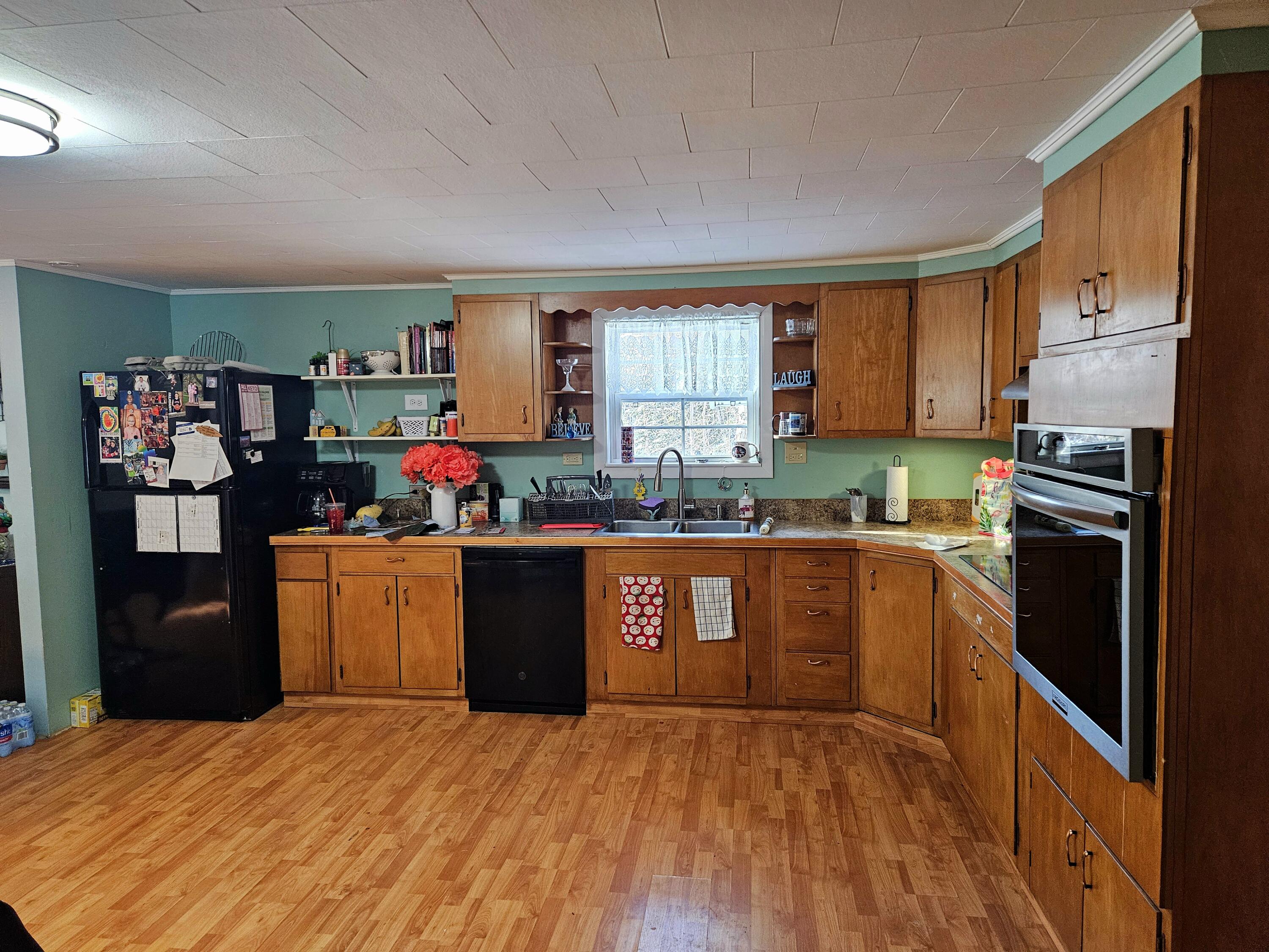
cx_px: 634
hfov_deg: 73.9
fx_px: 843
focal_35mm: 23
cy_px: 476
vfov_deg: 58.9
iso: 640
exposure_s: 1/120
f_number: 1.8
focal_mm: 5.4
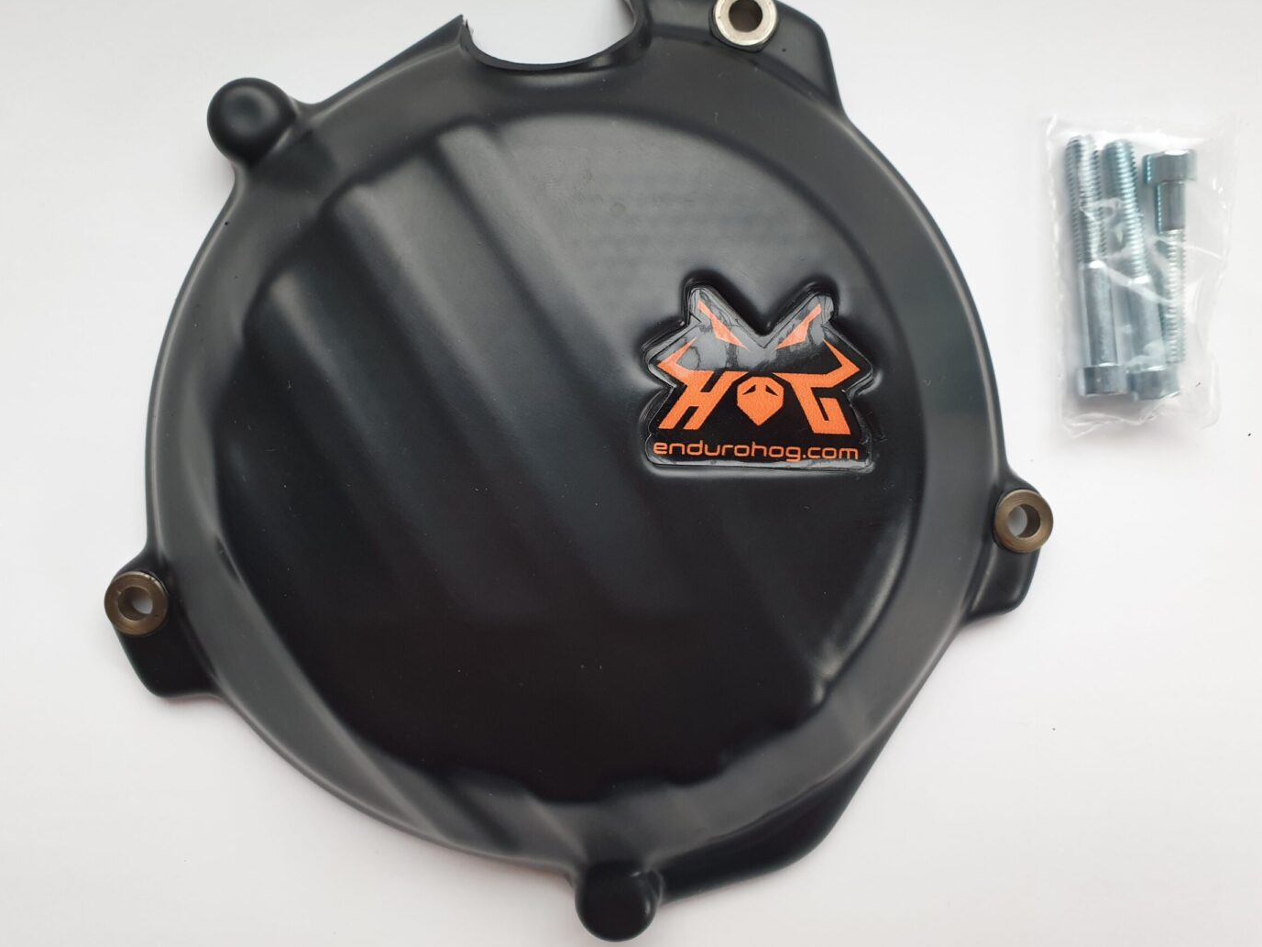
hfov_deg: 61.6
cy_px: 438
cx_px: 587
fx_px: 1057
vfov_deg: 48.2
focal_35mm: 29
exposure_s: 1/50
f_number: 2.4
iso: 160
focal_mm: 4.3
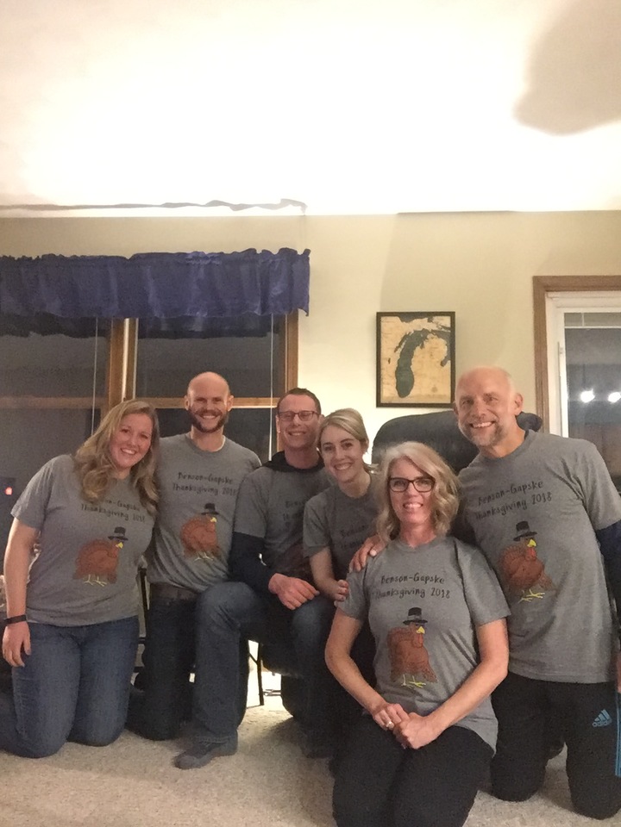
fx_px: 742
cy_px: 414
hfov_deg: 45.4
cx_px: 310
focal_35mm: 31
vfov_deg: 58.4
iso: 640
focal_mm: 2.65
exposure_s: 1/15
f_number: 2.2
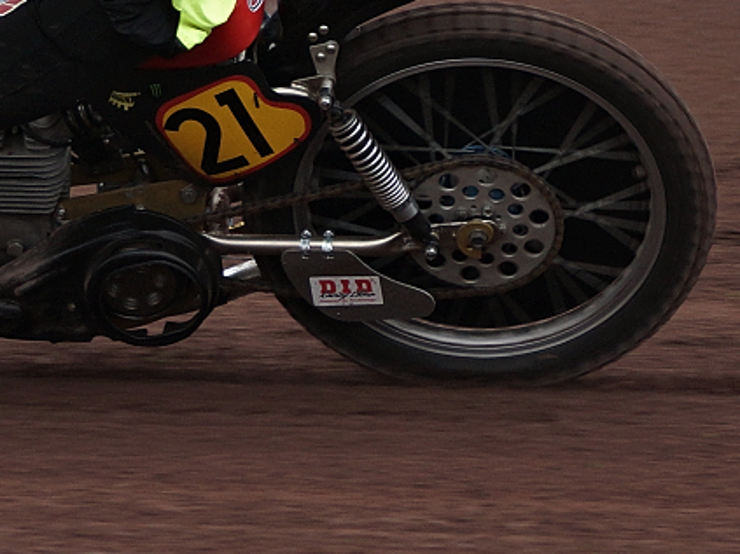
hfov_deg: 2.7
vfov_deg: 2.0
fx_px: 15729
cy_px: -54
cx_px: 128
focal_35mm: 736
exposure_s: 1/800
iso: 500
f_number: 5
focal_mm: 180
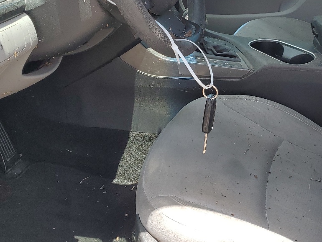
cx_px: 240
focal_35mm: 54
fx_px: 502
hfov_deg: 34.8
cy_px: 92
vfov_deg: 27.0
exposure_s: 1/769
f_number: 1.5
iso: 50
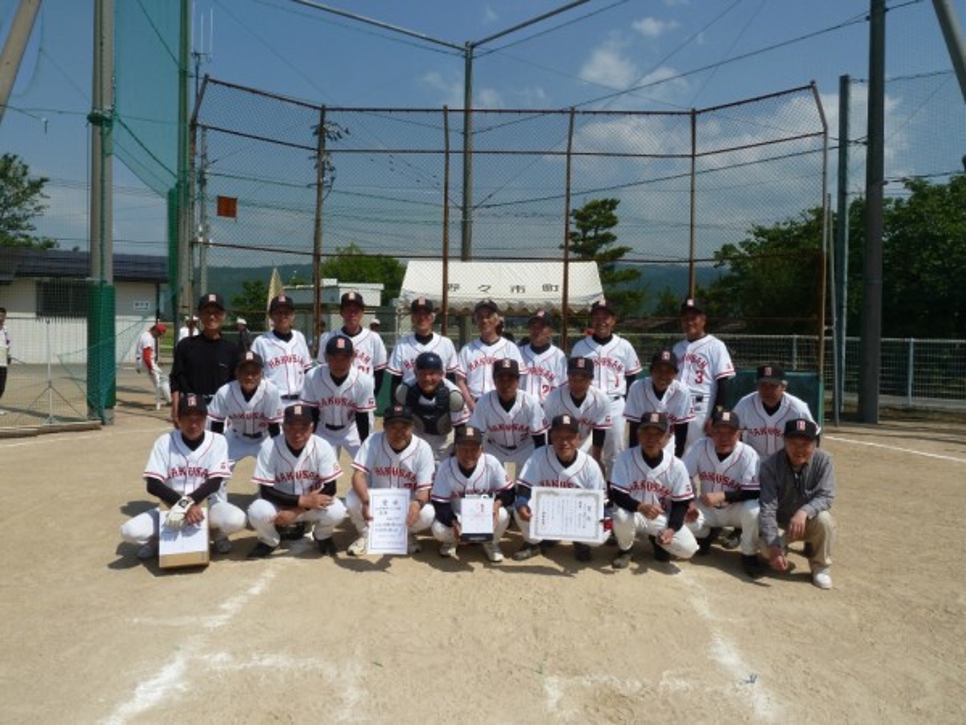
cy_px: 362
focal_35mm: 25
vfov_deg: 54.9
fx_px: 698
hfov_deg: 69.4
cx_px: 483
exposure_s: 1/640
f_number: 5.6
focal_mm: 4.1
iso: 80
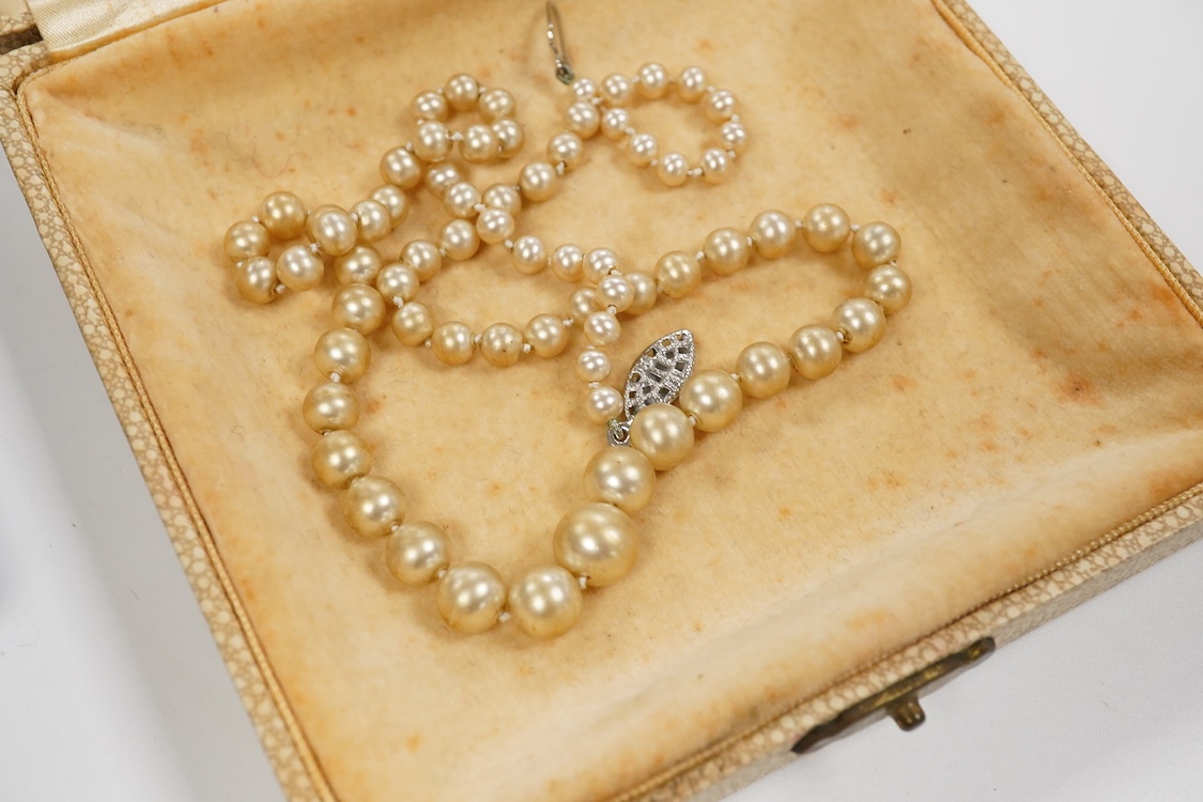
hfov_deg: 43.6
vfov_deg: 29.9
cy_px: 401
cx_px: 602
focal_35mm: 45
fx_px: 1504
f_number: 13
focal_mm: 30
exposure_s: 1/160
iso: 2500
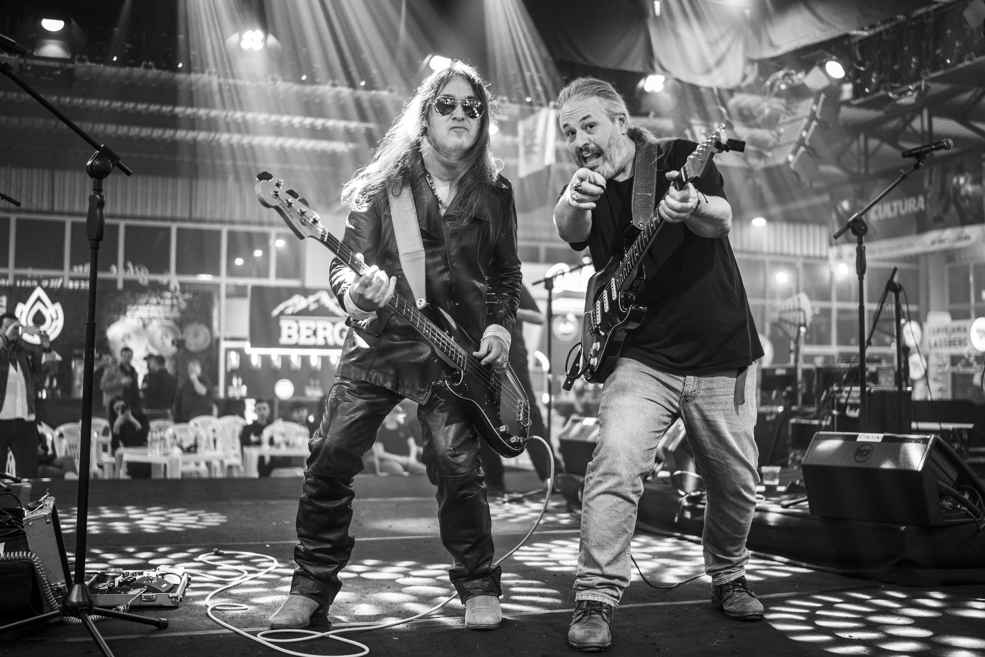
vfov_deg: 32.6
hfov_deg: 47.4
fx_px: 1122
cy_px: 328
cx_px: 492
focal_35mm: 41
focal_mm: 27
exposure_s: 1/500
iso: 1000
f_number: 1.2
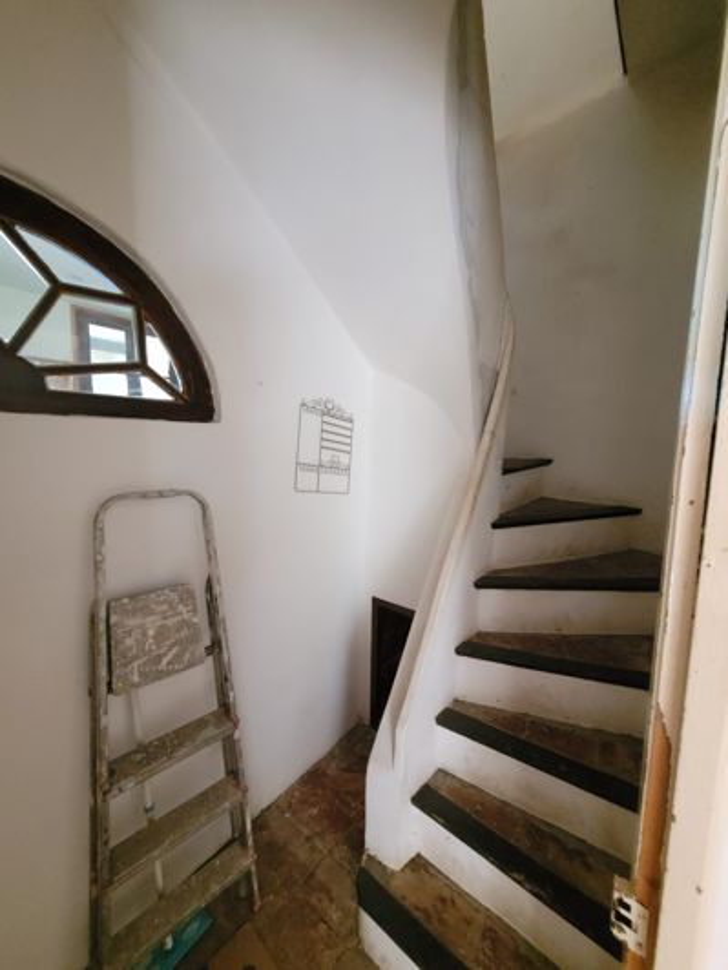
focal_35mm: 13
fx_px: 365
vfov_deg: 106.2
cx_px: 364
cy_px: 485
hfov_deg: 89.9
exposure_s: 1/25
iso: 1000
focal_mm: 1.74
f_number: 2.2
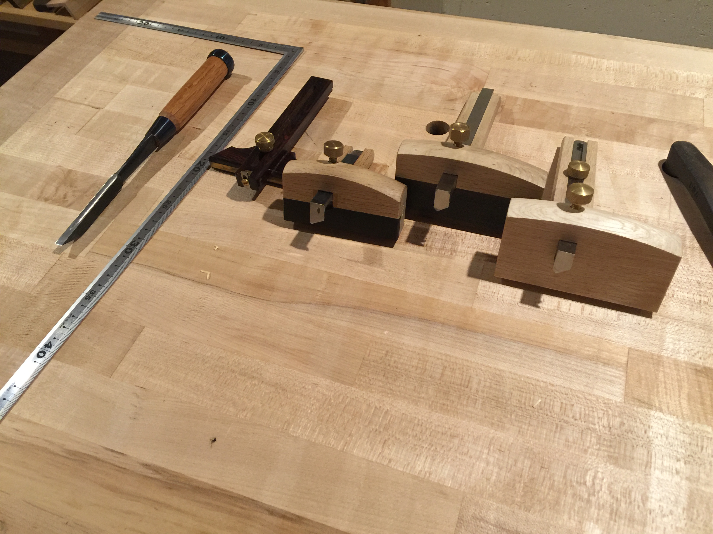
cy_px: 267
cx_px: 356
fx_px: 597
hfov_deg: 61.7
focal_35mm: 29
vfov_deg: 48.2
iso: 80
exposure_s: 1/15
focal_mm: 4.15
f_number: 2.2
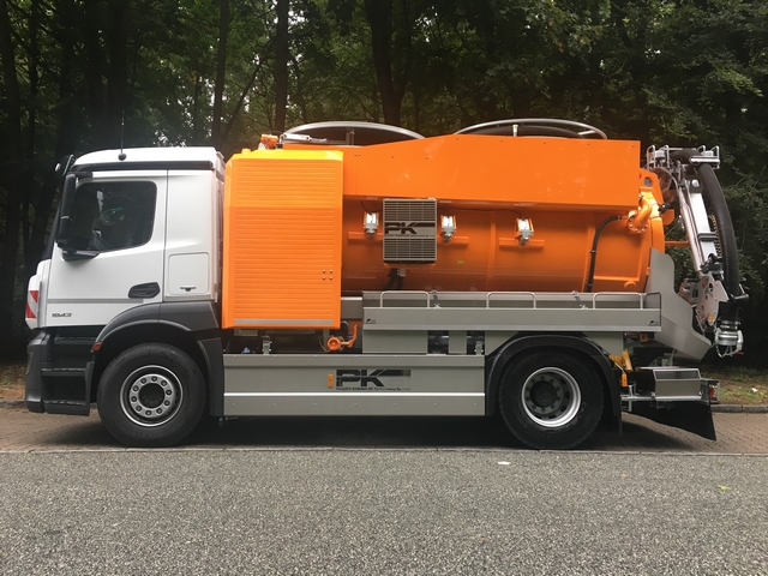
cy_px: 288
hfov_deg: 61.7
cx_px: 384
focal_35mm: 29
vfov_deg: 48.2
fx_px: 643
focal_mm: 4.15
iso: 32
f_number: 2.2
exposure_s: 1/33
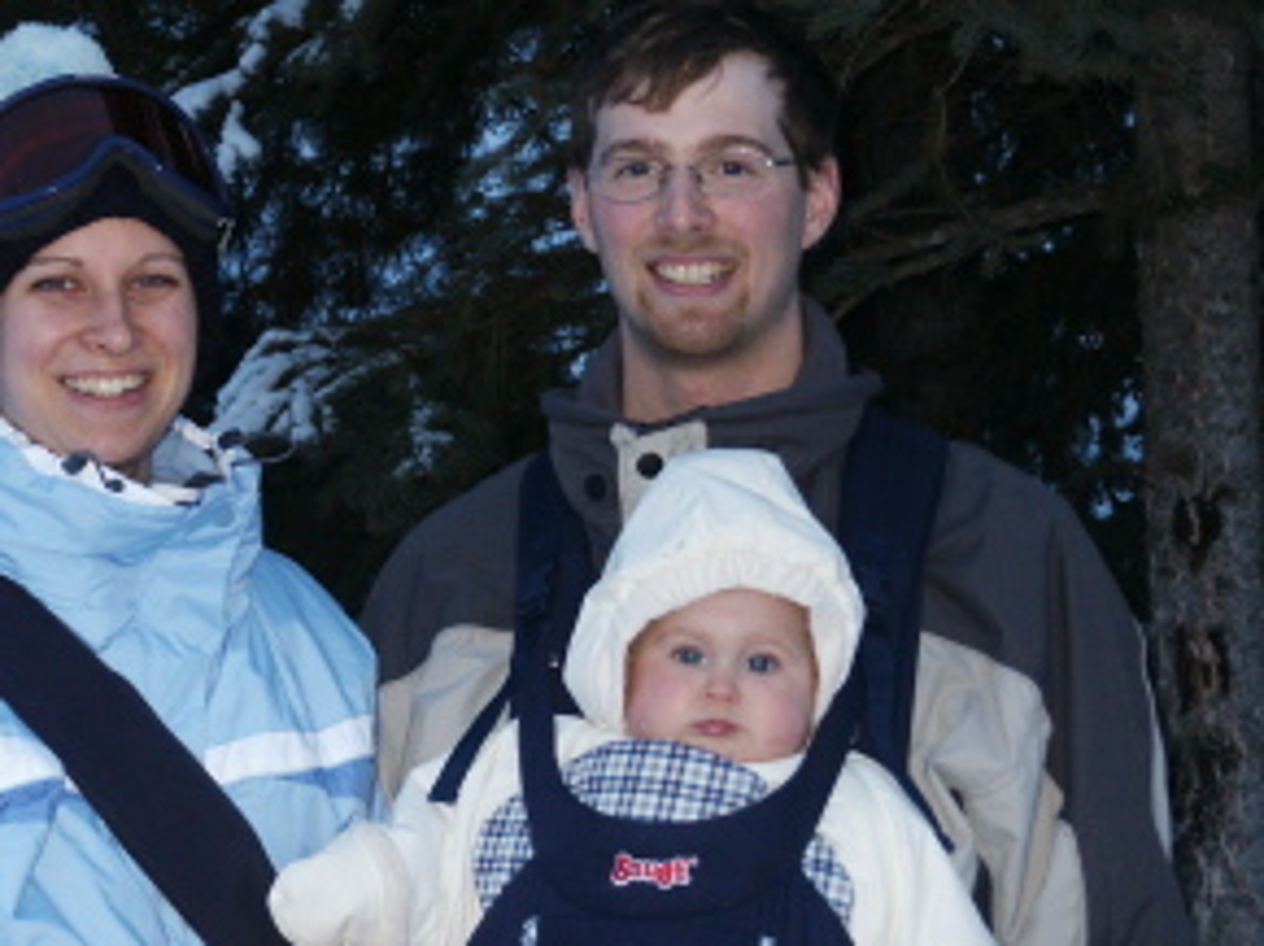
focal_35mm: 121
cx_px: 405
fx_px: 4415
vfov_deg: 12.2
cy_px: 386
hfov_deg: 16.3
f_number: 3.6
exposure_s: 1/60
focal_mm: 15.53
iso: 200
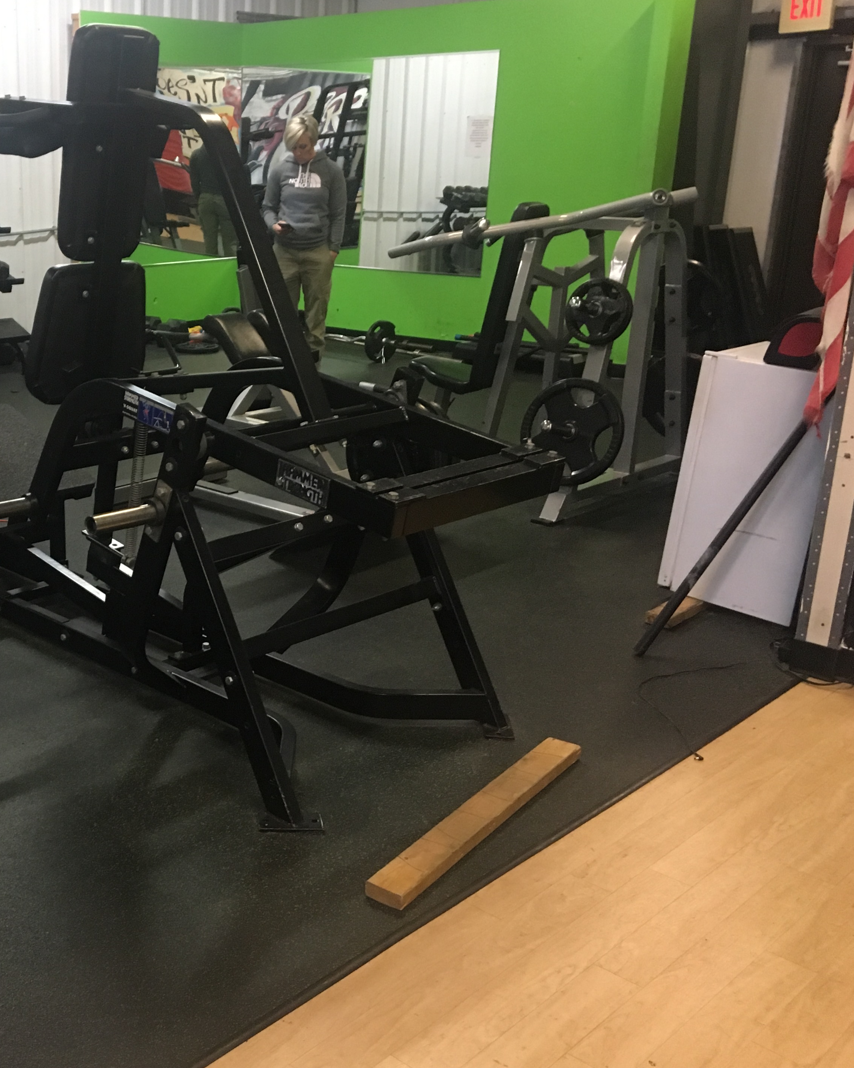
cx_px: 145
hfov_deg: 35.8
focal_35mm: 40
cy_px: 556
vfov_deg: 45.8
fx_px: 1264
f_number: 2.2
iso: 200
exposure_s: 1/24
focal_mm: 4.15
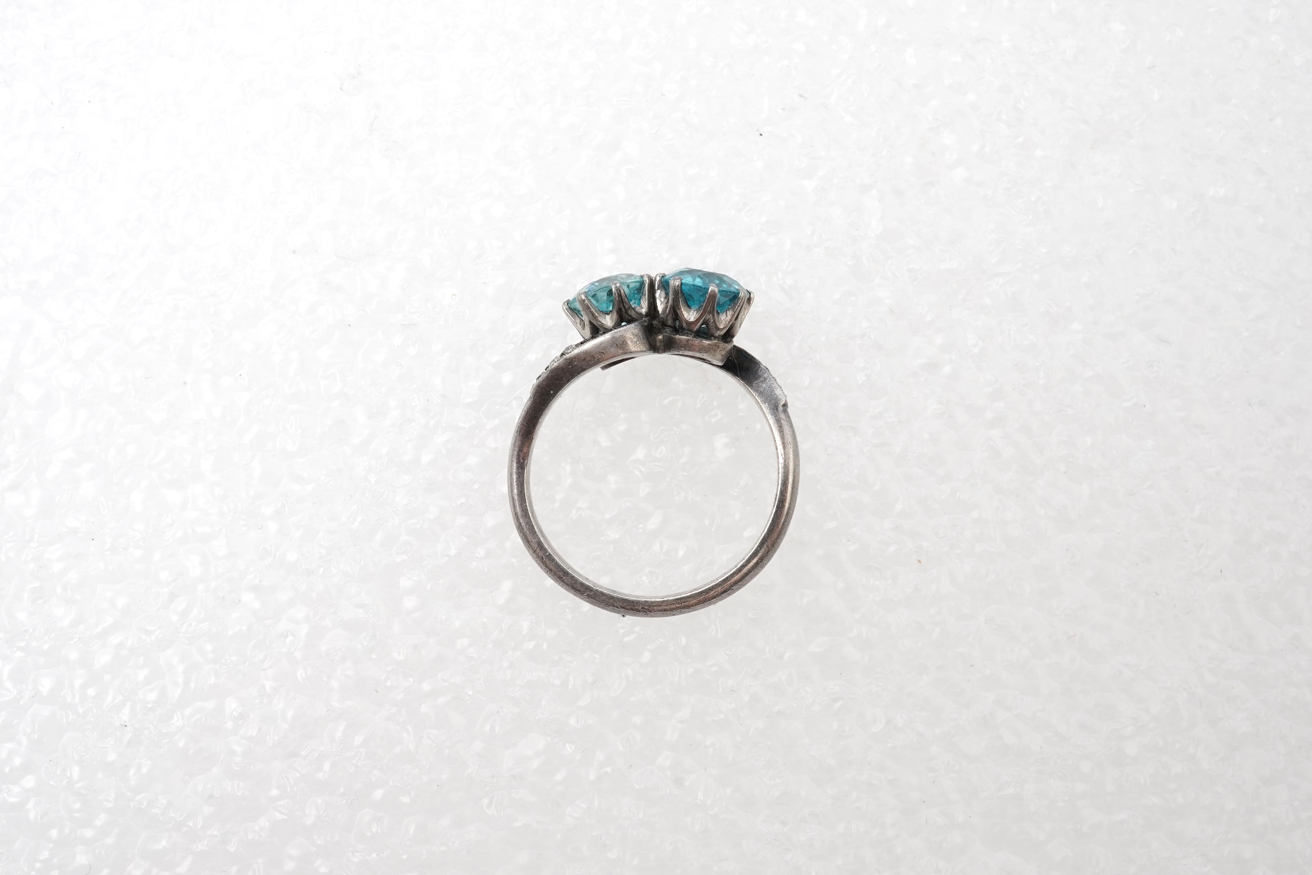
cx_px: 656
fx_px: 1640
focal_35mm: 45
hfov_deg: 43.6
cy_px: 438
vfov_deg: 29.9
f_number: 22
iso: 640
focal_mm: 30
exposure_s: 1/125
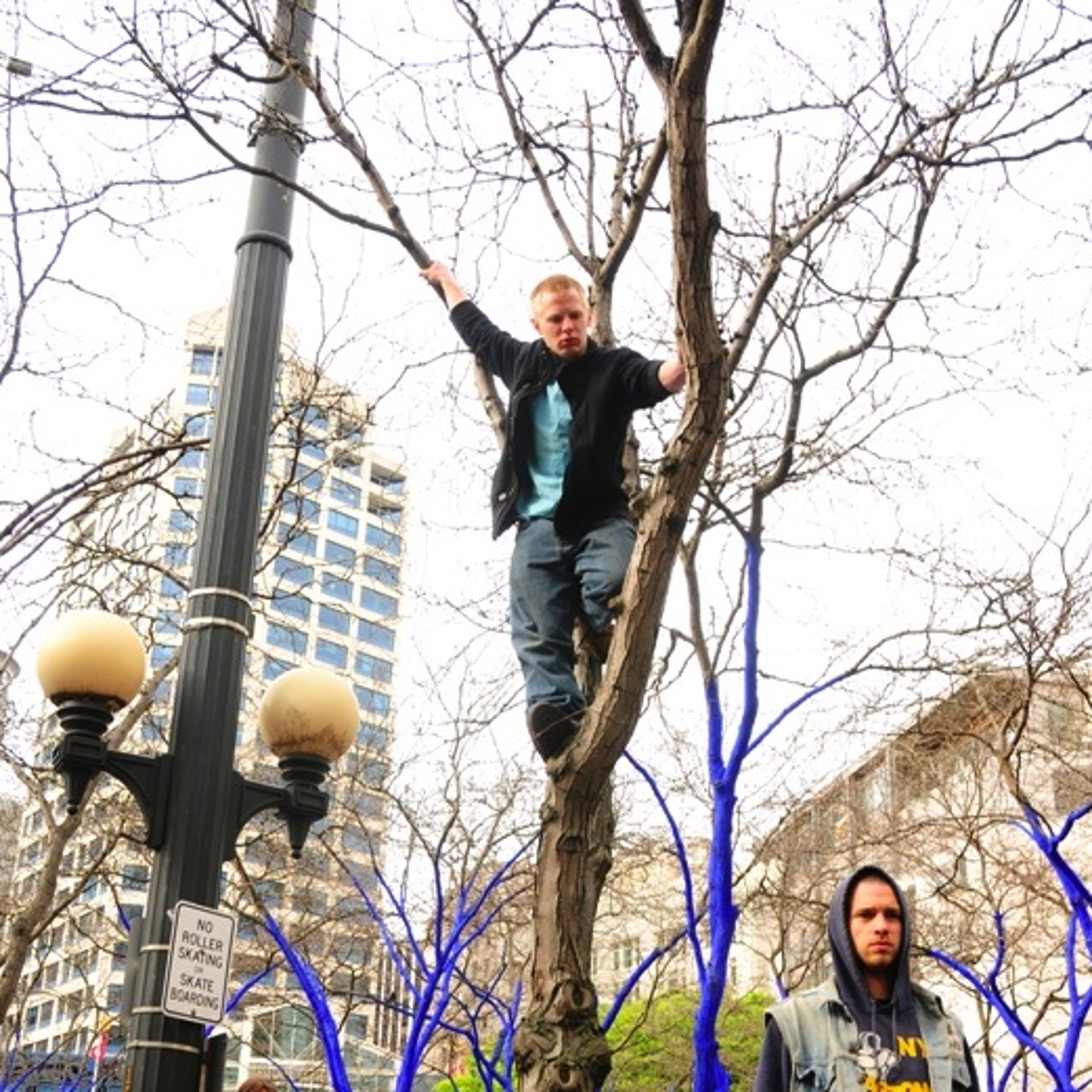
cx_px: 554
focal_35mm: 43
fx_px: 1535
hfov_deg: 39.2
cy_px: 641
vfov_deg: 39.0
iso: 125
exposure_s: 1/80
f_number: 5
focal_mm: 22
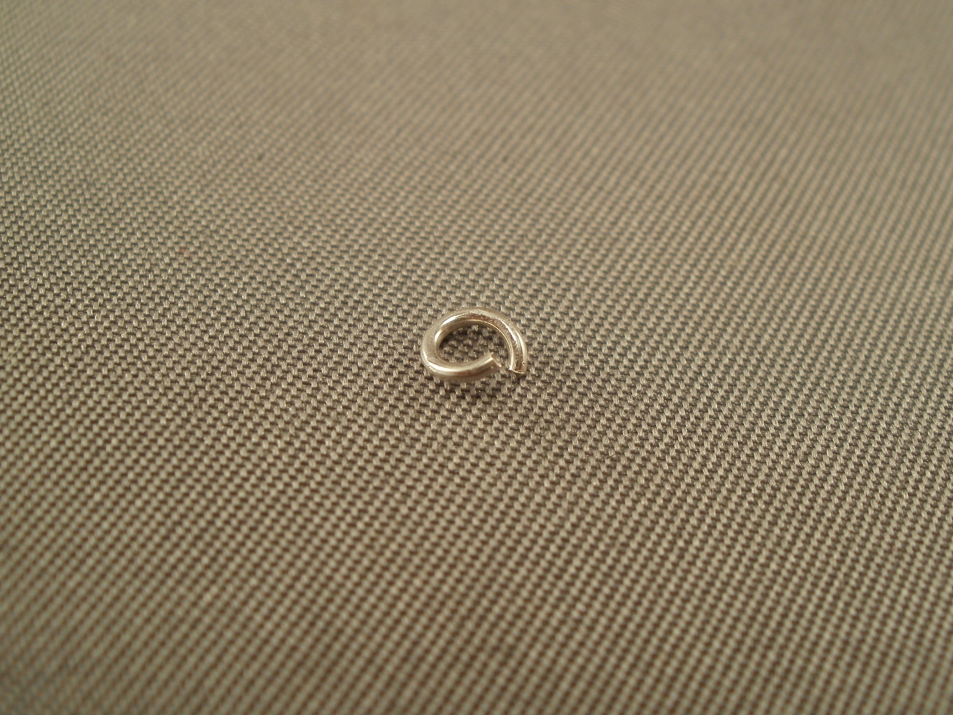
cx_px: 479
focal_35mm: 45
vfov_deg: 32.2
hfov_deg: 42.1
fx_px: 1239
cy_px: 352
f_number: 4
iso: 100
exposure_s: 1/80
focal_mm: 7.7
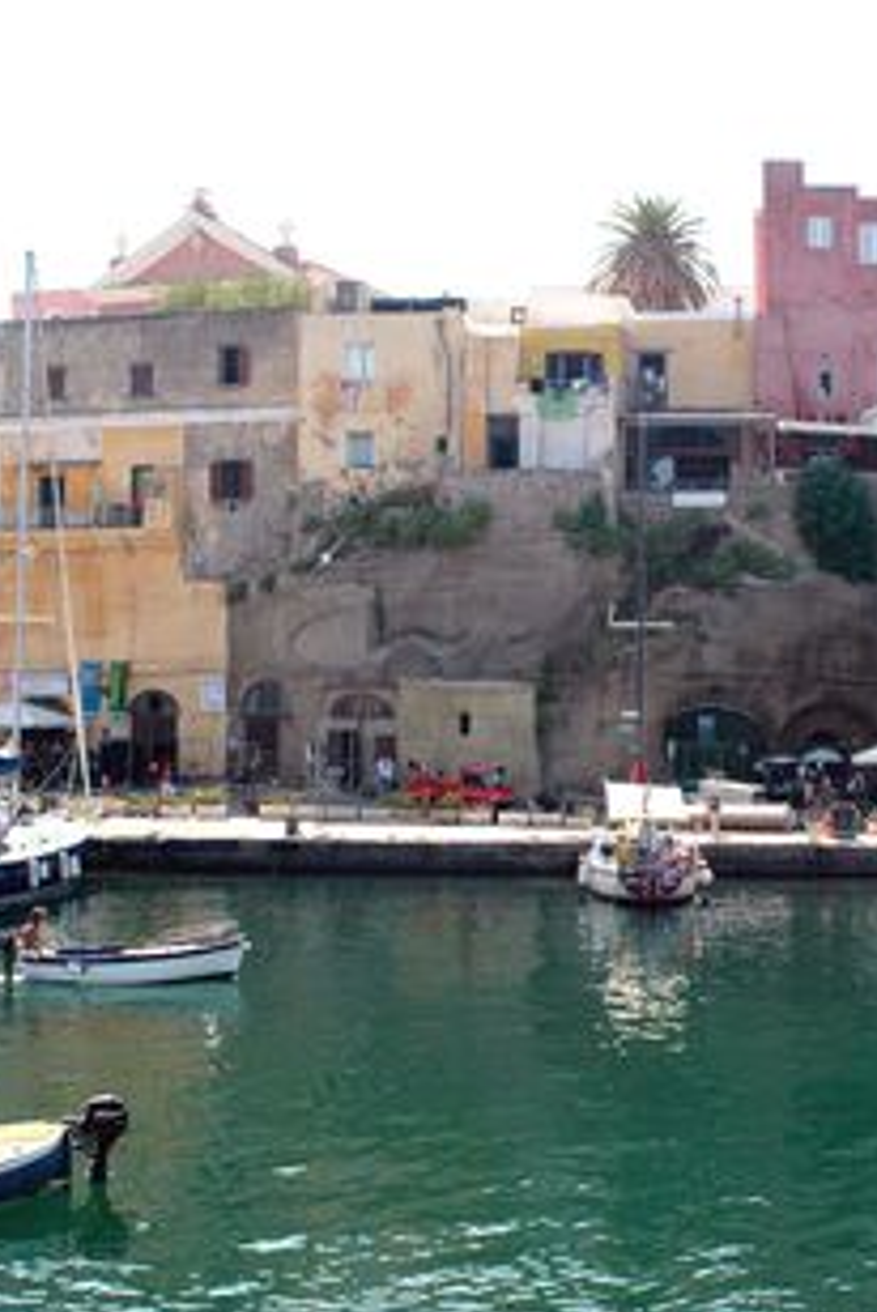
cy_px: 658
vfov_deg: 35.6
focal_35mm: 56
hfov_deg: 23.8
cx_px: 715
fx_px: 2042
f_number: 7.1
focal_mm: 24
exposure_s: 1/500
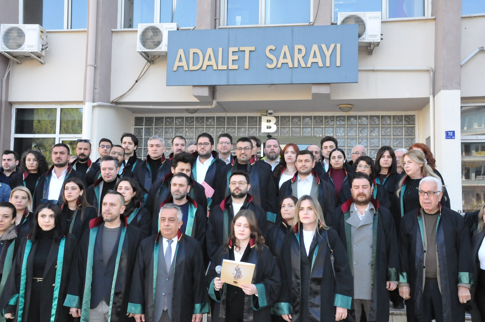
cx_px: 242
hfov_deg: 49.6
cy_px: 161
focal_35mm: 39
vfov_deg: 34.1
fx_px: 525
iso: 2200
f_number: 8
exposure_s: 1/250
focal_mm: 26
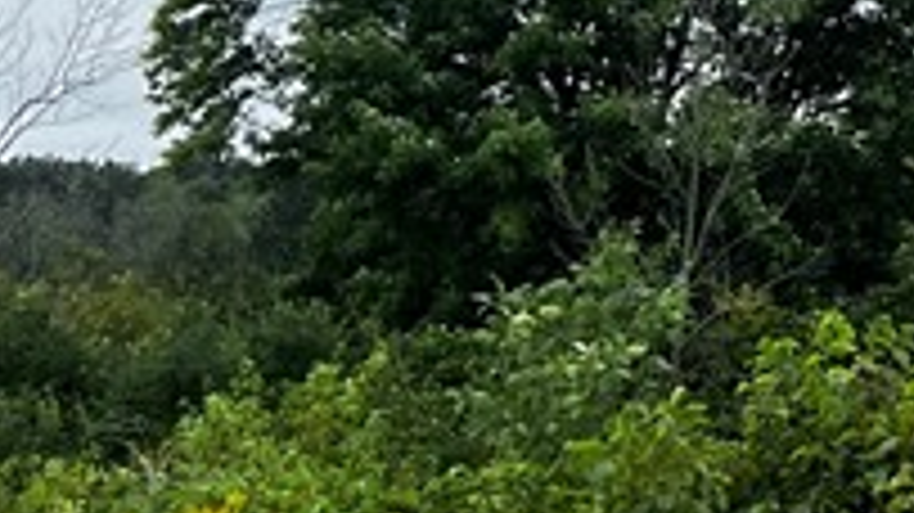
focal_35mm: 143
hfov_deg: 13.3
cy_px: -40
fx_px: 3464
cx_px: 1720
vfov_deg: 8.4
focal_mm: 5.7
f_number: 1.5
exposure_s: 1/639
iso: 50
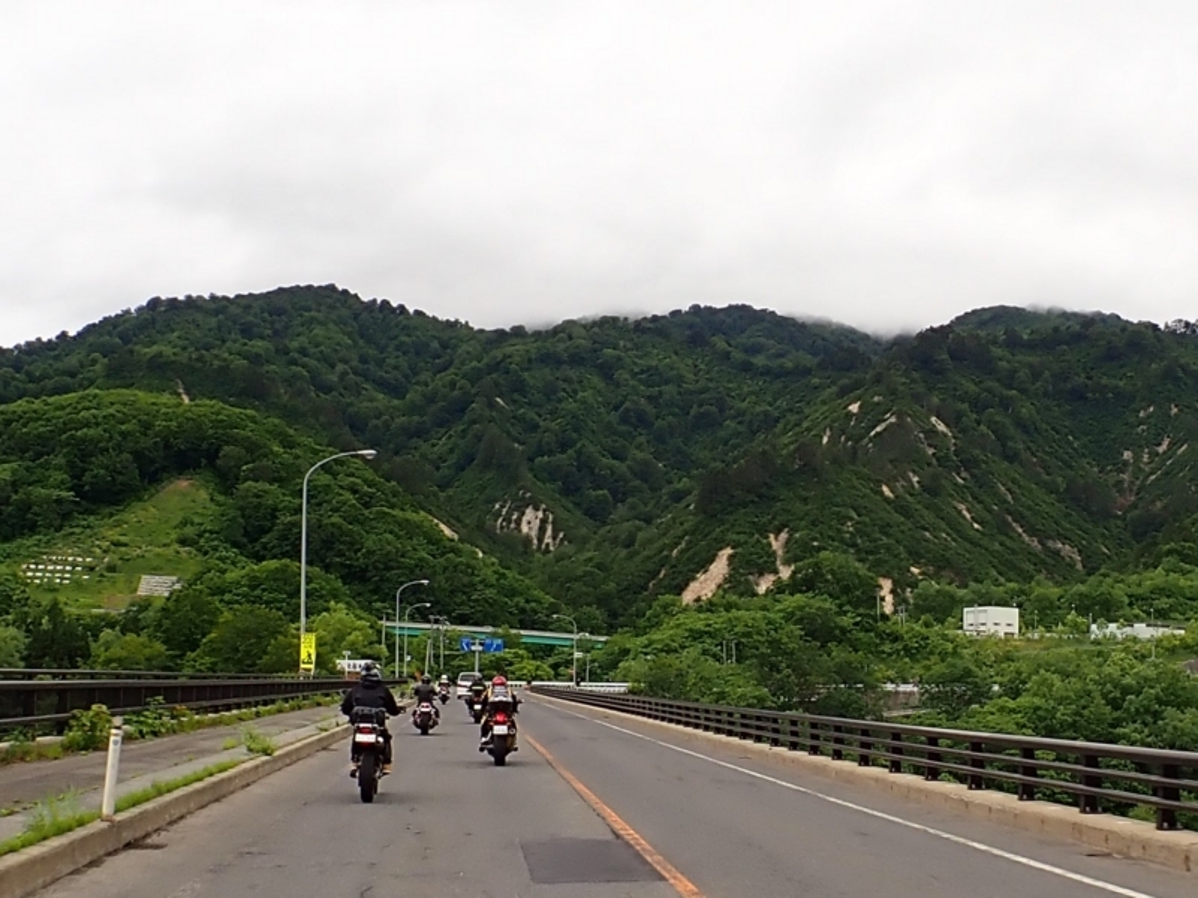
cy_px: 449
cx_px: 599
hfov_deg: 69.4
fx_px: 865
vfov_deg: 54.9
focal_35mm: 25
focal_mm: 4.5
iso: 100
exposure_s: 1/250
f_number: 2.8
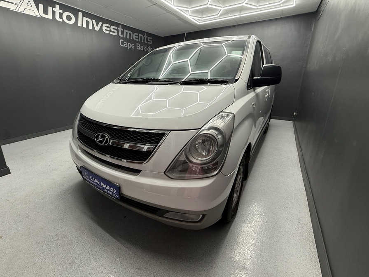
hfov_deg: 94.1
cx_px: 165
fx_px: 171
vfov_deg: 77.9
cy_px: 127
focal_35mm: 16
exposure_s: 1/100
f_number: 2.2
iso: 125
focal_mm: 2.22
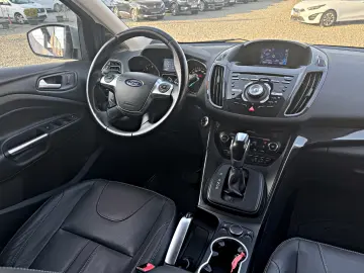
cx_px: 182
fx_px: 252
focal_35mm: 24
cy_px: 136
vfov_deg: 56.8
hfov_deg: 71.6
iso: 64
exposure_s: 1/213
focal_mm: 6.76
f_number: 1.78
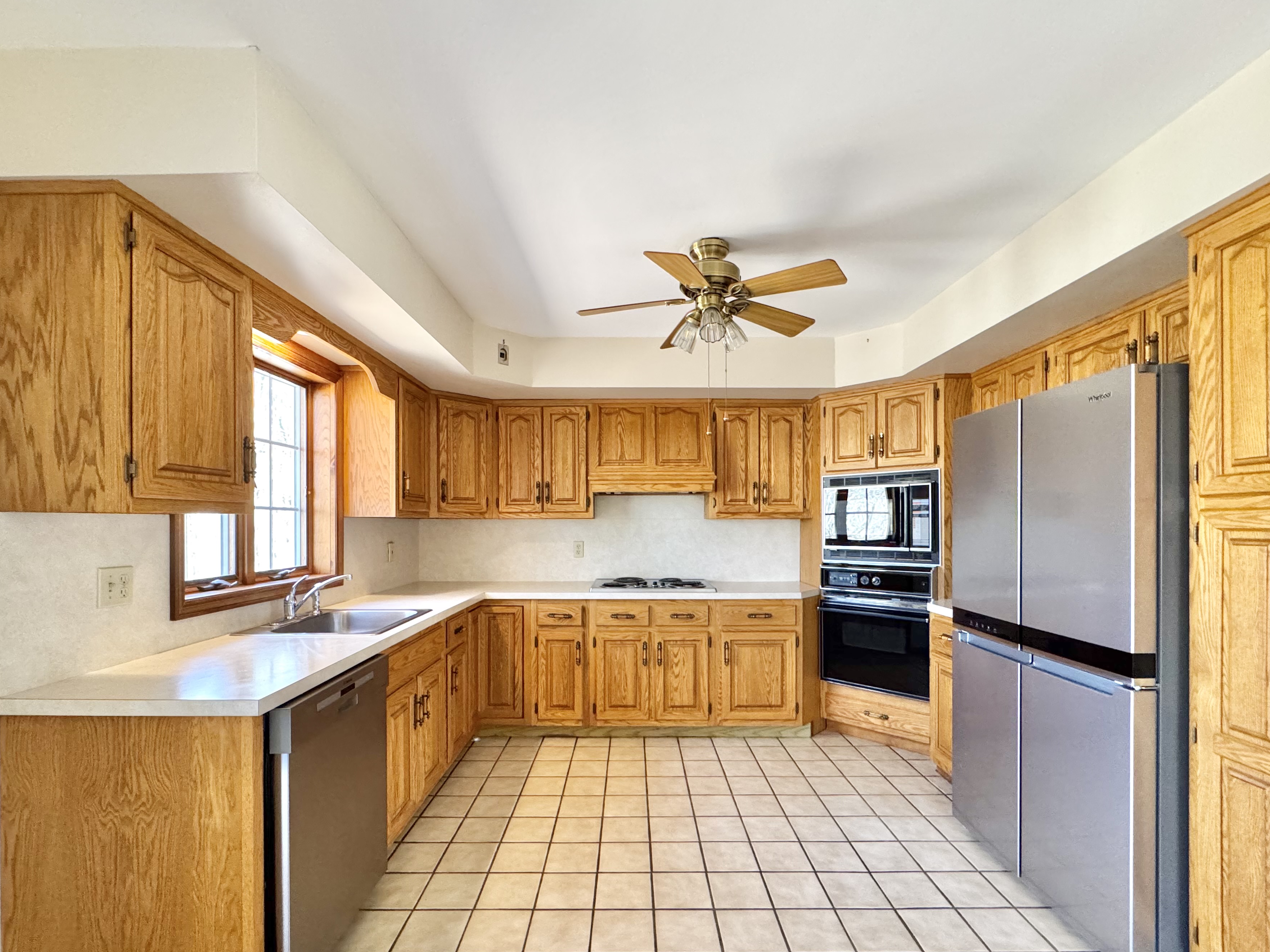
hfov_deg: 94.5
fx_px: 587
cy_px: 524
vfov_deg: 77.9
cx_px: 631
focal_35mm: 16
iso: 500
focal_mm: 2.22
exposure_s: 1/60
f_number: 2.2
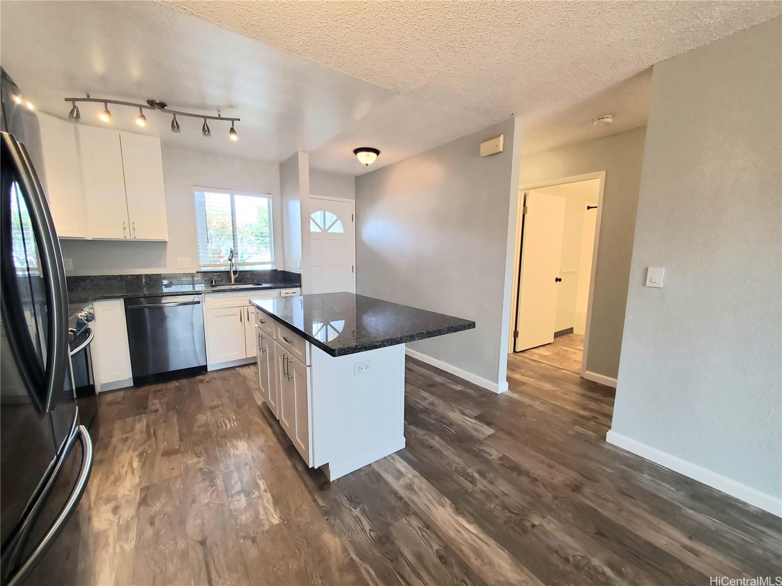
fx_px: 294
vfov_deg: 89.9
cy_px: 293
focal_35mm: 13
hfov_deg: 106.2
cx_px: 391
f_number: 2.2
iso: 125
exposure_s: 1/59
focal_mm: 1.8
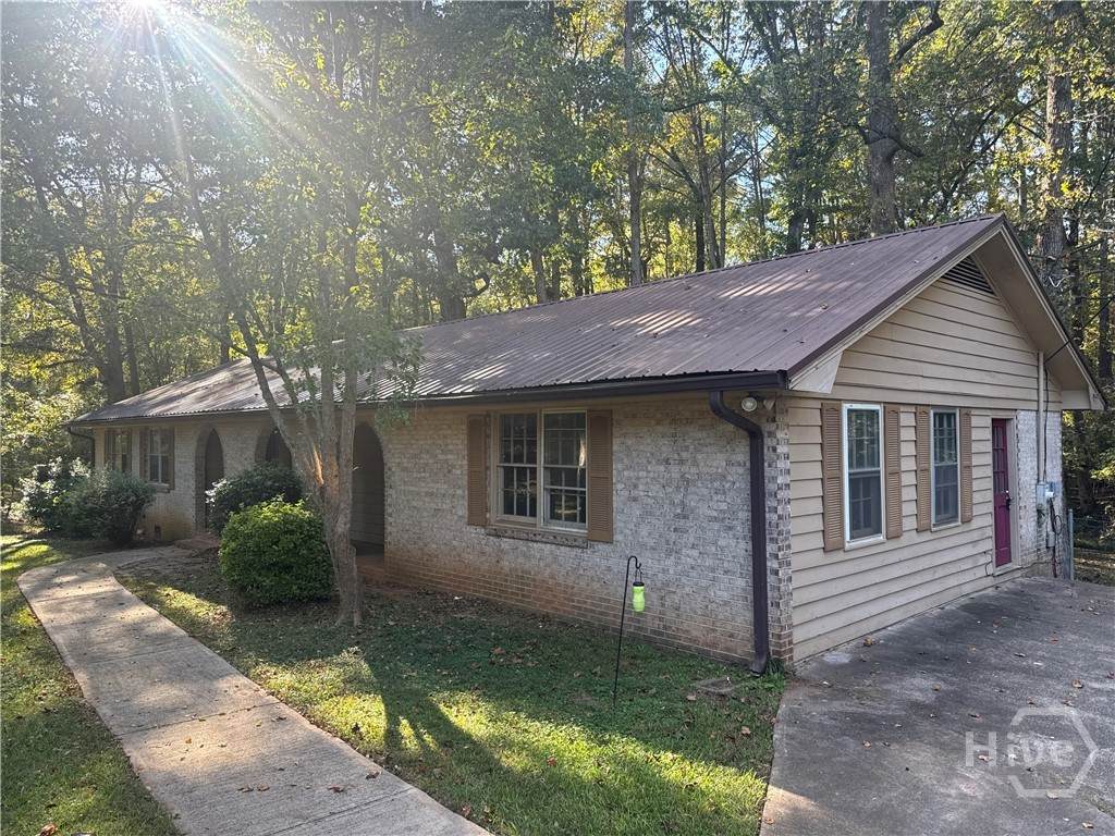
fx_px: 773
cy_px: 418
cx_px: 558
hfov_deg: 71.6
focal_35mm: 24
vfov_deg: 56.8
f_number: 1.78
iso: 80
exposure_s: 1/317
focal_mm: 6.76
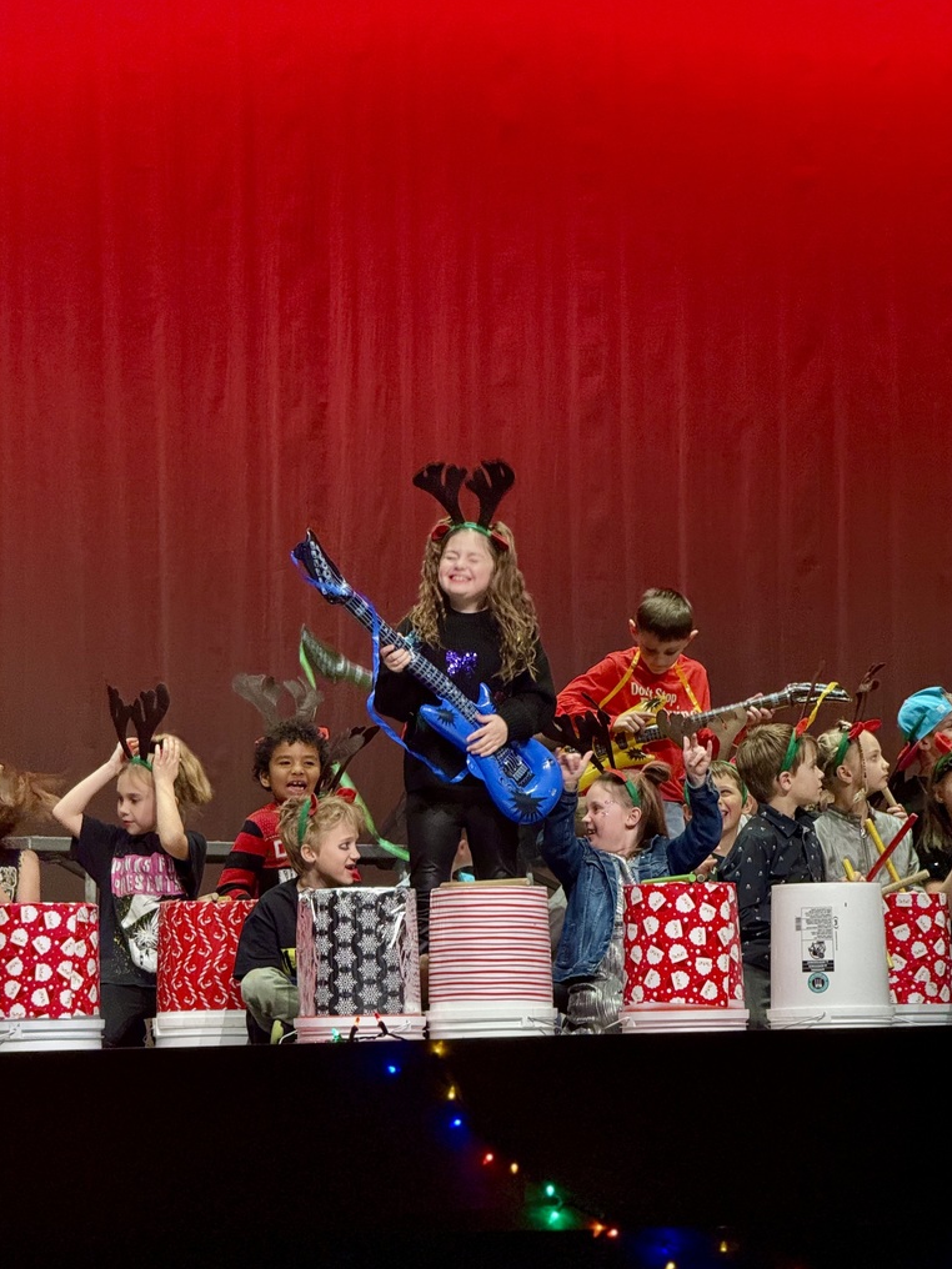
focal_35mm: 121
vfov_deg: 16.3
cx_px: 475
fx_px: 4437
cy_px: 632
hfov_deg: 12.2
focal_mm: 15.66
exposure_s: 1/60
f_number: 2.8
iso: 640
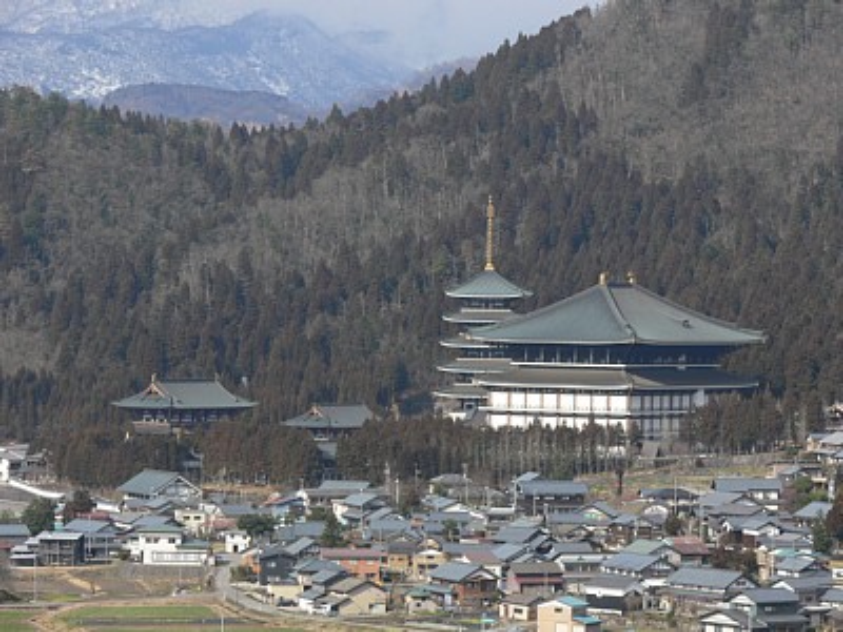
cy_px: 316
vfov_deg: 8.9
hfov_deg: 11.8
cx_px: 422
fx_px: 4067
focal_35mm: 167
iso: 80
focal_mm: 35.2
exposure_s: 1/320
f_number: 5.6
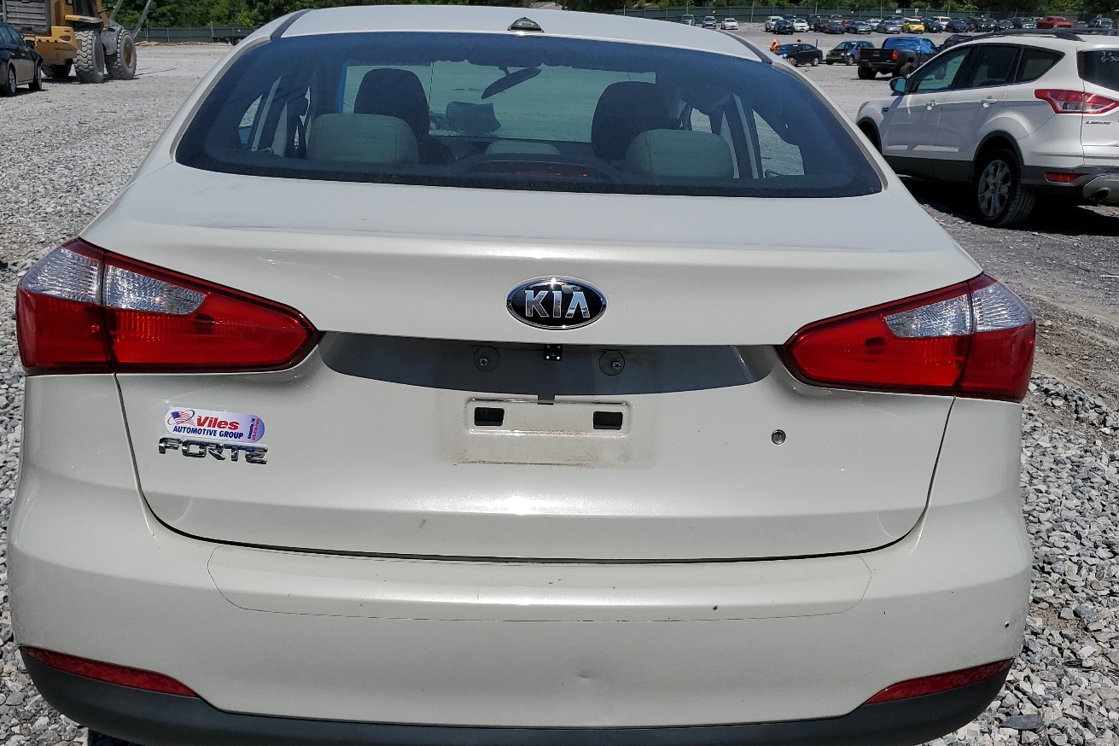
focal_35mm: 33
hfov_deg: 57.2
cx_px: 535
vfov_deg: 39.9
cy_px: 415
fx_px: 1026
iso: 52
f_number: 1.5
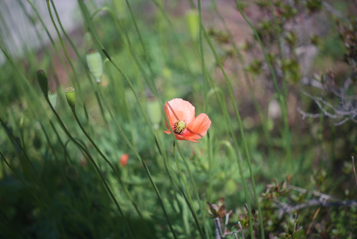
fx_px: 496
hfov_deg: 39.6
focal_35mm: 50
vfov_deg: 27.0
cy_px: 120
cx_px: 178
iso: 100
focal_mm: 50
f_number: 1.4
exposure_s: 1/800
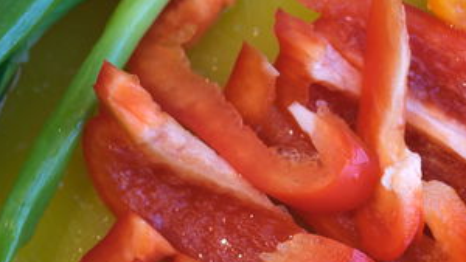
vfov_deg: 10.2
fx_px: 1459
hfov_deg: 17.5
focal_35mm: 118
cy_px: 226
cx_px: 527
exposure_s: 1/70
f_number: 2.8
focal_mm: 30
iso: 125
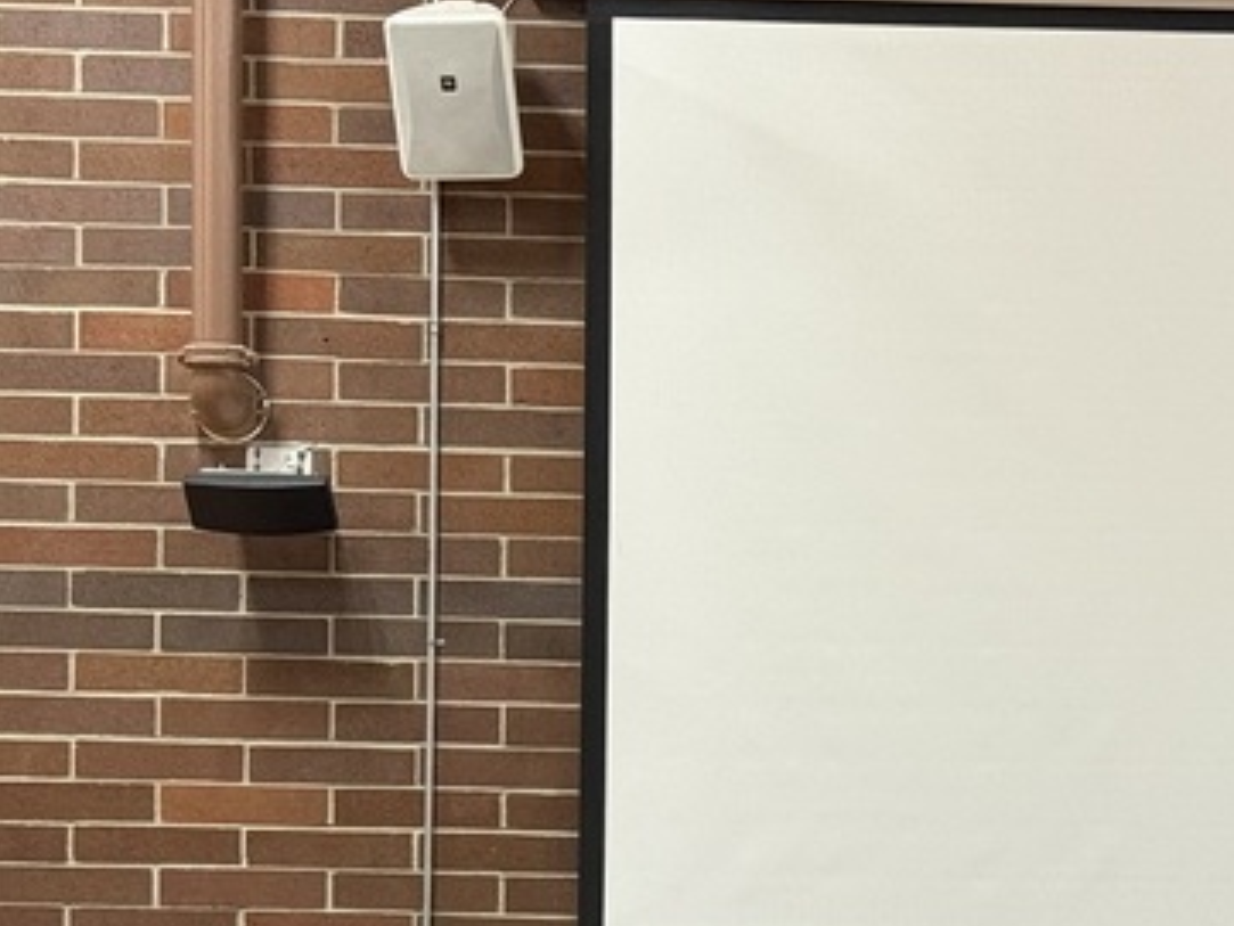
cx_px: 1525
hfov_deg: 14.0
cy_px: 953
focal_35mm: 136
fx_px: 4850
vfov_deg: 10.8
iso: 160
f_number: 1.78
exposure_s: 1/60
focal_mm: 6.76
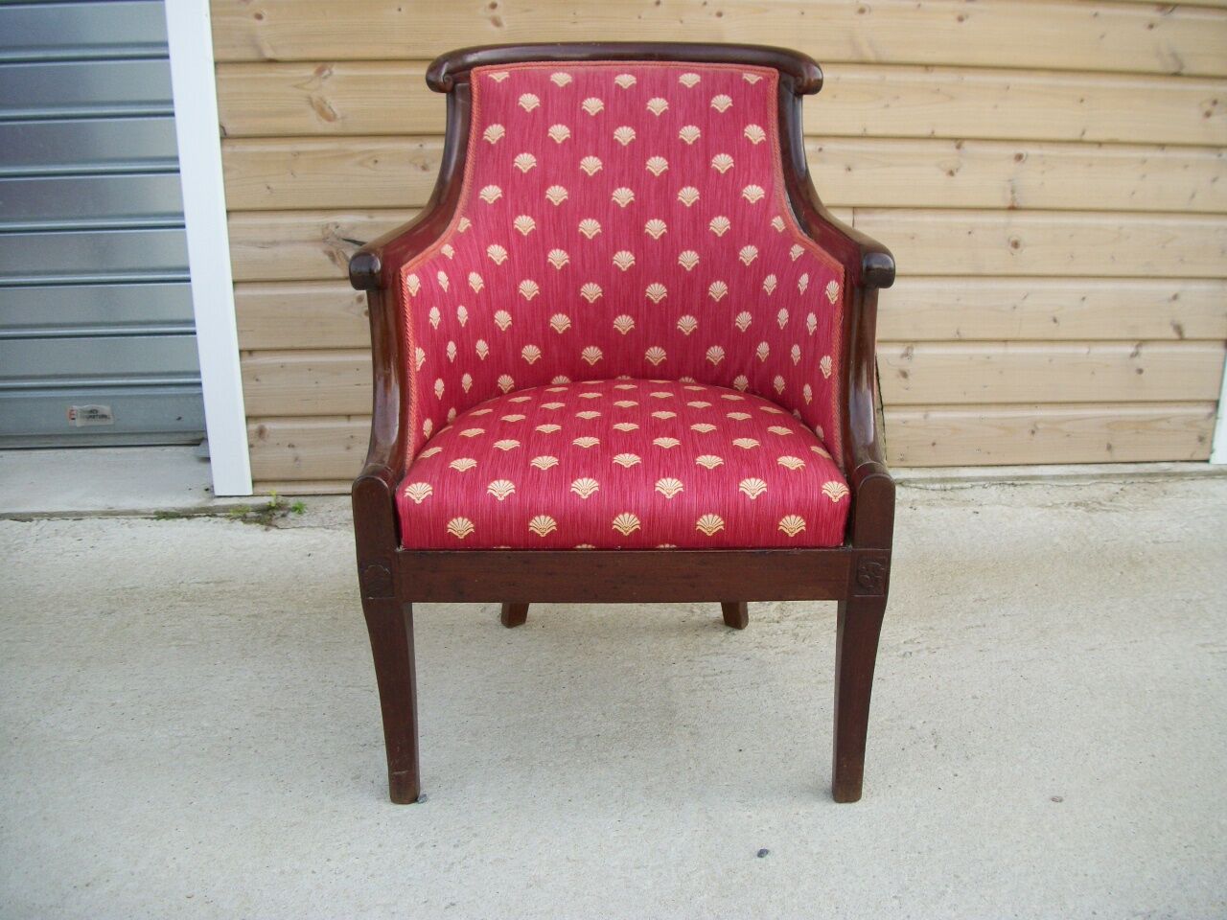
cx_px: 614
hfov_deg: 56.8
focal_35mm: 32
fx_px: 1134
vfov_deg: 44.2
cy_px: 460
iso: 80
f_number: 2.9
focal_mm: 5.7
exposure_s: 1/320
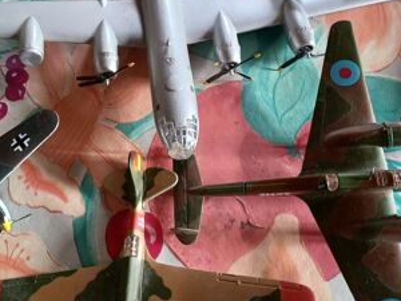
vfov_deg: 35.1
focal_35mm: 40
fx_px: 463
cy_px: 74
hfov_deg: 46.3
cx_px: 147
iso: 320
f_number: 1.8
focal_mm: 4.6
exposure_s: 1/33
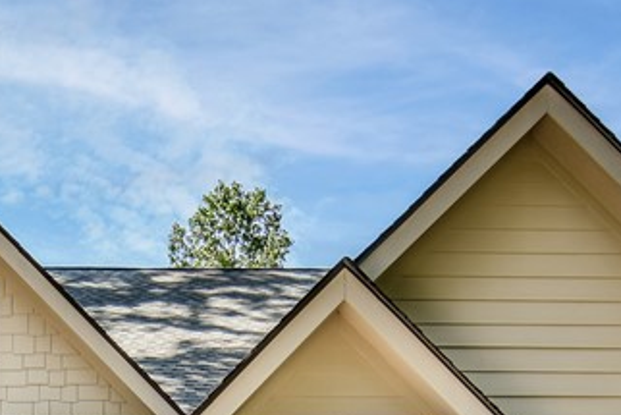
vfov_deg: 20.1
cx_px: 170
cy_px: 662
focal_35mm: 56
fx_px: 961
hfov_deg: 35.2
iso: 160
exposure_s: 1/800
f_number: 2.8
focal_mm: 11
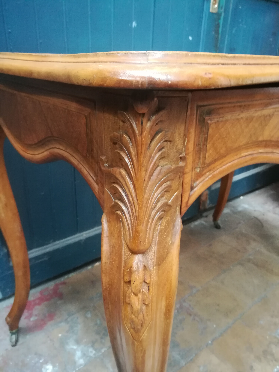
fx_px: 279
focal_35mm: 26
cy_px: 186
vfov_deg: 67.3
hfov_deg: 53.1
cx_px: 140
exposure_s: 1/25
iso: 500
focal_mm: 3.83
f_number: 2.2
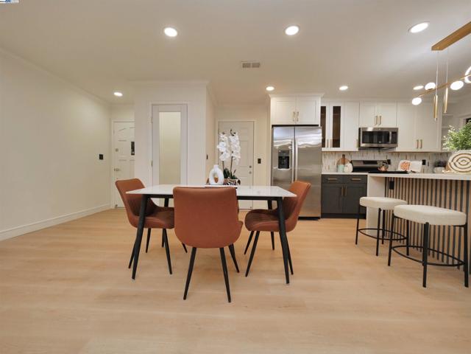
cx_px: 236
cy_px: 177
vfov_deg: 85.7
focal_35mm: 14
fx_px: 190
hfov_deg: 102.1
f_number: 4
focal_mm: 7
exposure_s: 1/160
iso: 800
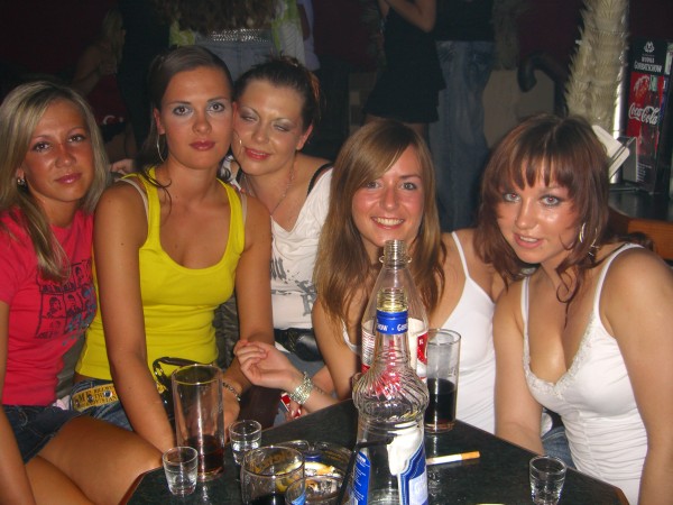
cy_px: 252
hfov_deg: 49.0
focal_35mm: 38
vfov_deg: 37.7
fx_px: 739
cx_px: 336
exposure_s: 1/60
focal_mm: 7.9
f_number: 2.8
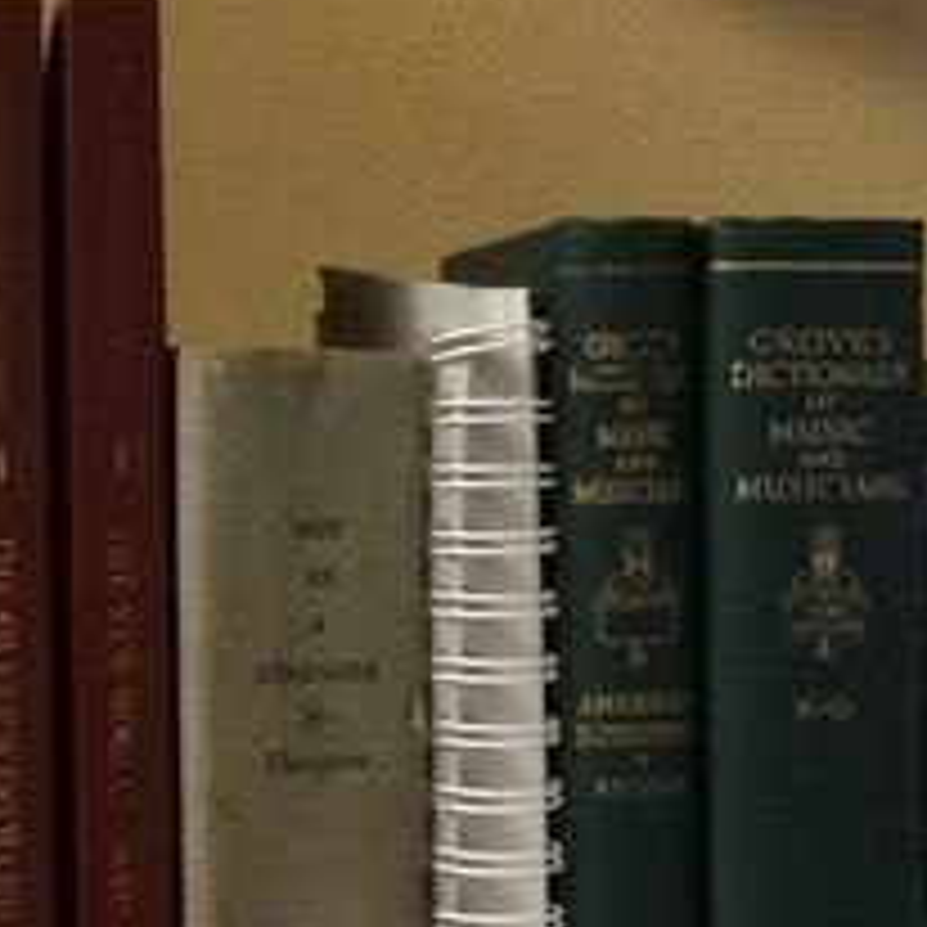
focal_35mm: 116
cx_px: 441
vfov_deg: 15.0
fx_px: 3515
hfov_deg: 15.0
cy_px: 511
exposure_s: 1/30
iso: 320
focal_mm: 4.12
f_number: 2.2
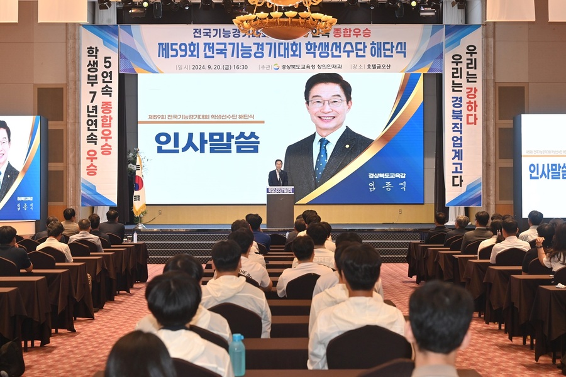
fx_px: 1100
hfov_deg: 28.8
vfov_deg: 19.5
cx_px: 283
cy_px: 188
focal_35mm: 70
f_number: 6.3
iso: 2000
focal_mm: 70
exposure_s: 1/200
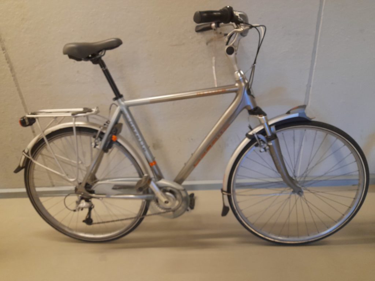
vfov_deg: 54.9
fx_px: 271
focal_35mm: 25
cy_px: 140
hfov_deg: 69.4
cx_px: 188
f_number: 2
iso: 250
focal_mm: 4.6
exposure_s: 1/50
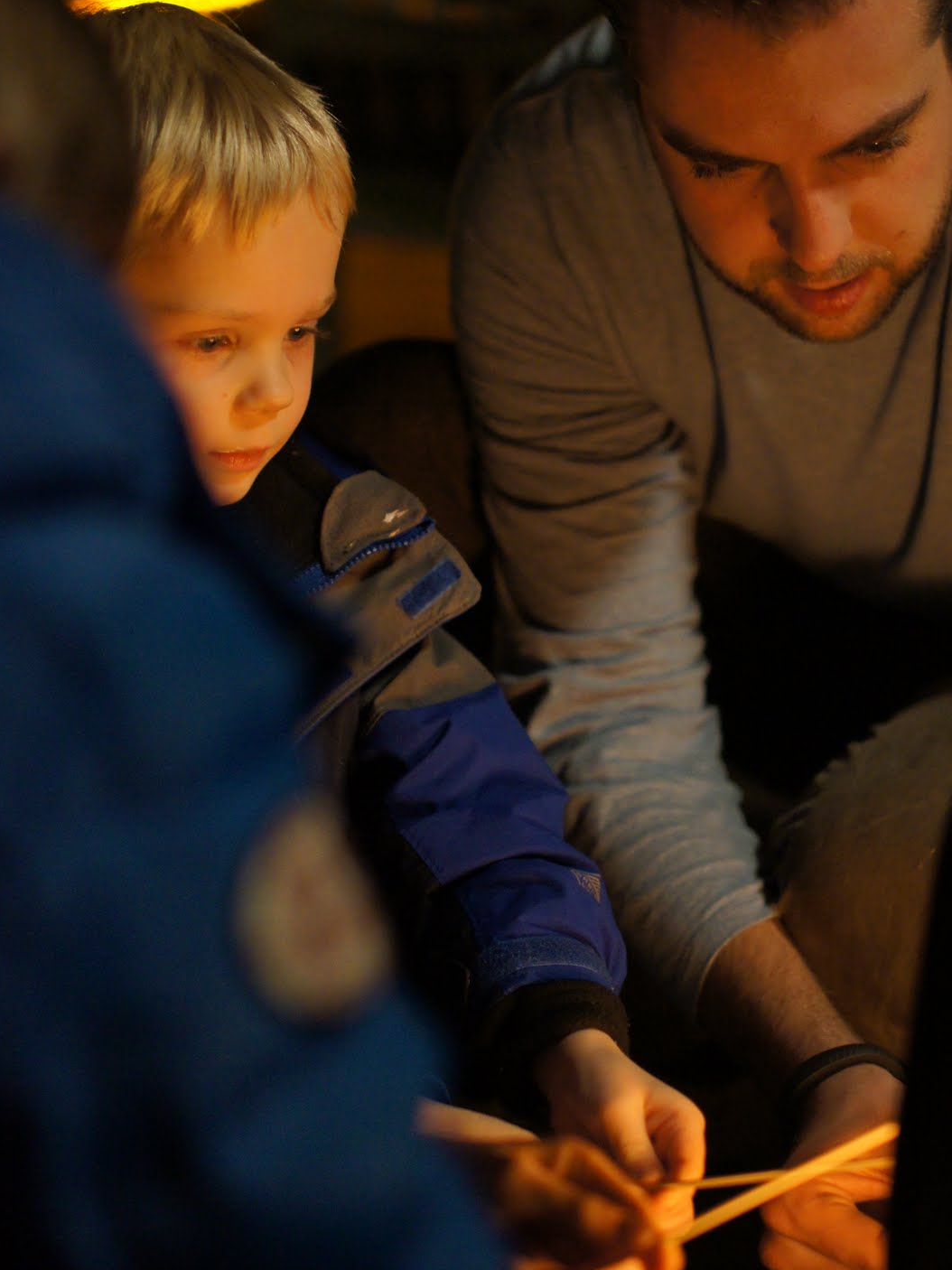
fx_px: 3008
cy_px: 634
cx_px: 479
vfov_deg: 23.8
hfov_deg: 18.0
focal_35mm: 82
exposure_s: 1/100
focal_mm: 50
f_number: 2
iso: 1250
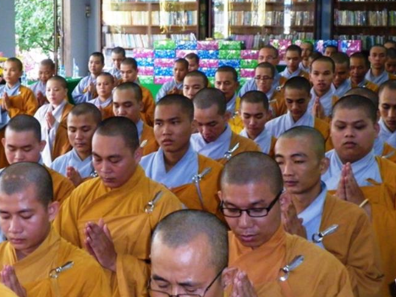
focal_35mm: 98
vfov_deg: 15.1
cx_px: 143
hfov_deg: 20.0
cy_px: 167
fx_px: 1121
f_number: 4.4
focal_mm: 11.1
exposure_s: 1/60
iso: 400
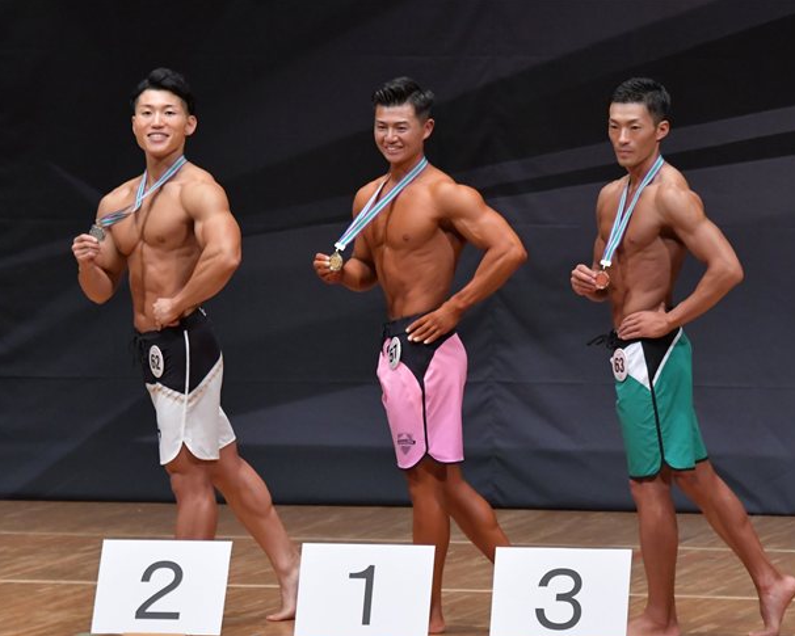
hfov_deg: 6.0
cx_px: 418
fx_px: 7625
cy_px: 336
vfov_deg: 4.8
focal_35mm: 324
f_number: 5.6
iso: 5000
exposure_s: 1/400
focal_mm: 180
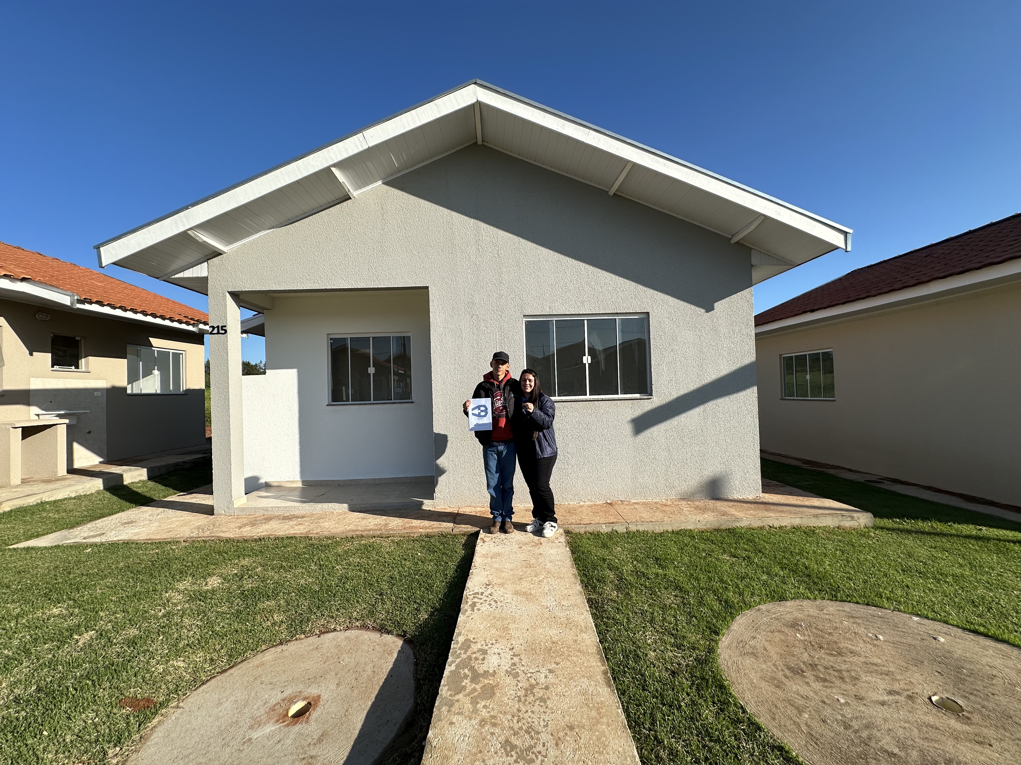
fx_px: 413
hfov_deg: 102.1
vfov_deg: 85.7
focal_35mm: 14
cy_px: 382
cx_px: 510
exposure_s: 1/1795
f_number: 2.2
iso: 50
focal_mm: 2.22
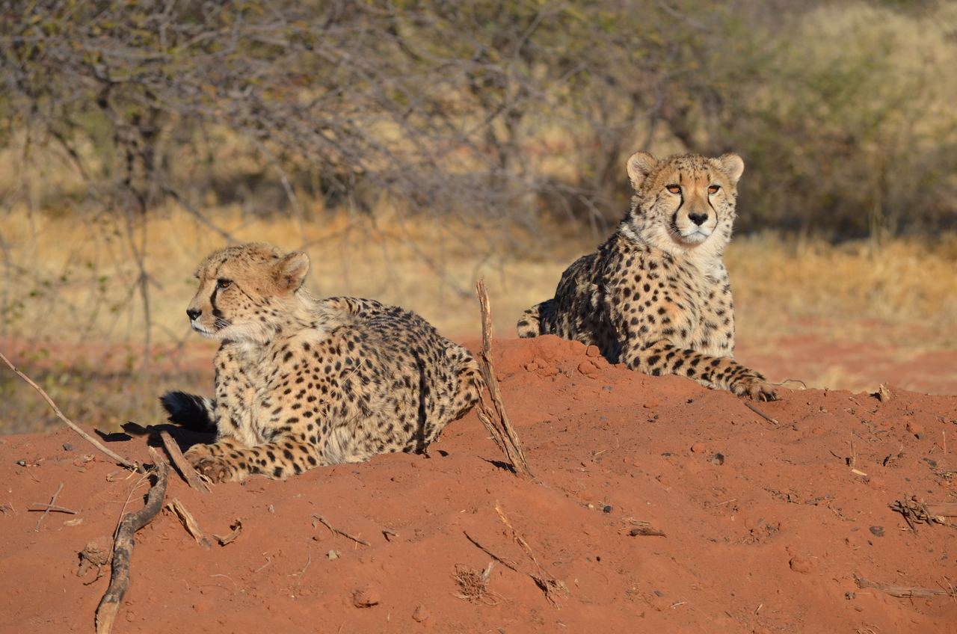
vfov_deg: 5.1
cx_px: 478
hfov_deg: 7.6
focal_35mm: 270
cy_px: 317
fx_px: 7163
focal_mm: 180
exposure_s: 1/800
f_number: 7.1
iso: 200
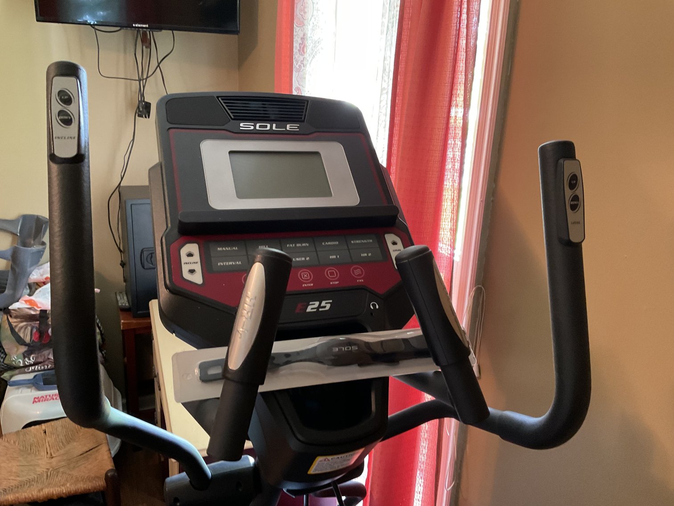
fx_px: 565
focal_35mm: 29
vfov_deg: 48.2
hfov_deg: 61.7
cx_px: 337
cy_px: 253
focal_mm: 3
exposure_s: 1/30
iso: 250
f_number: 1.8
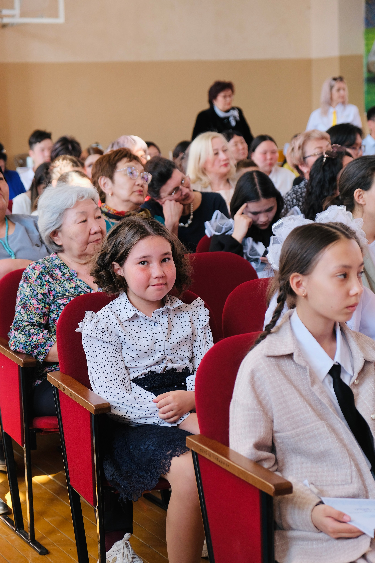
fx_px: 1297
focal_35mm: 83
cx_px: 188
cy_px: 282
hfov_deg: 16.5
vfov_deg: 24.5
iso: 640
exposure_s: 1/160
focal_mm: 55
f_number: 4
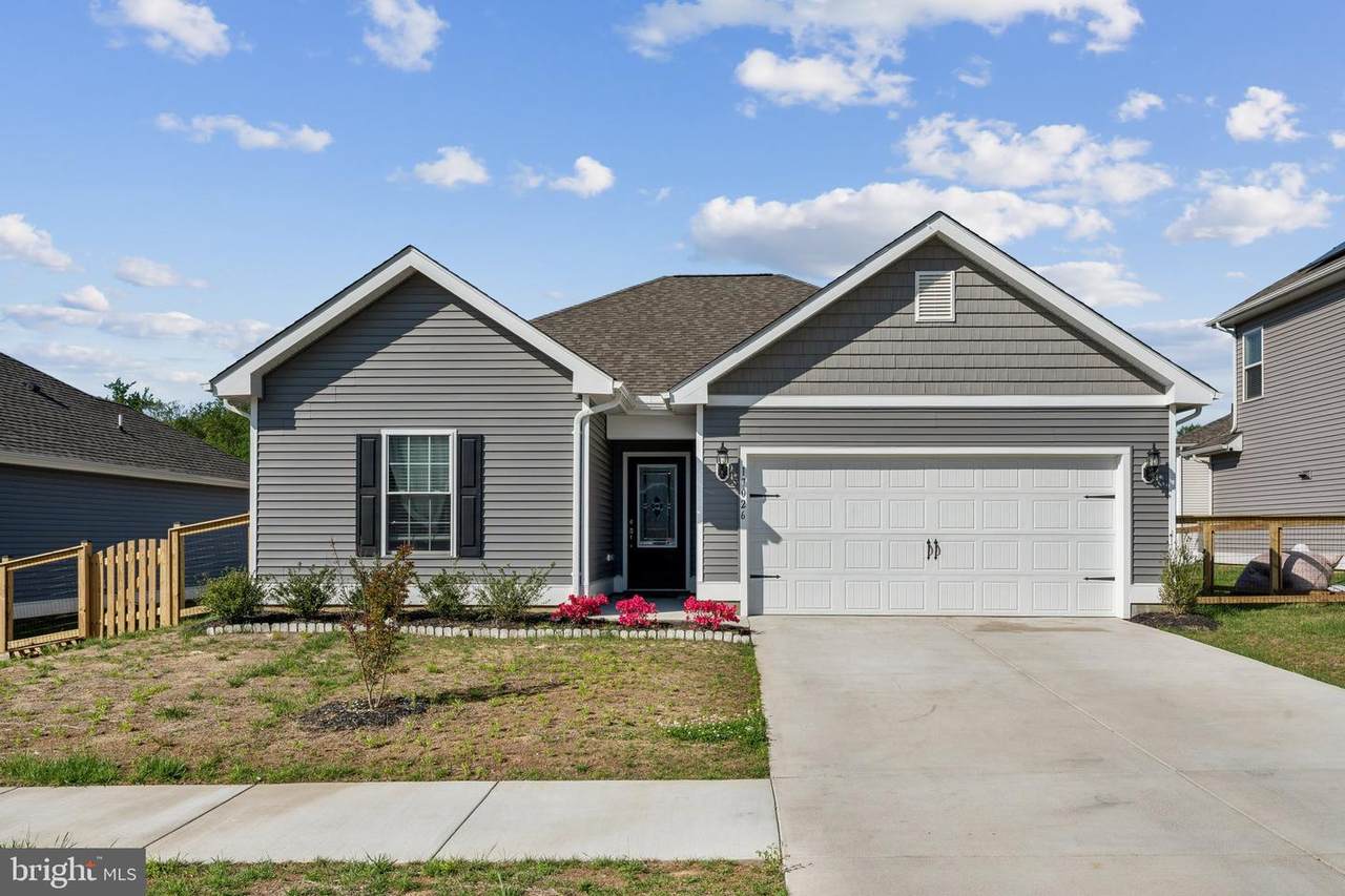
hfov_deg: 65.5
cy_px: 448
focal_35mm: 28
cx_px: 672
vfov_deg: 46.4
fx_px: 1046
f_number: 10
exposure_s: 1/250
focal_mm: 28
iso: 100
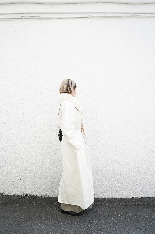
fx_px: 181
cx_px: 78
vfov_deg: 65.5
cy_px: 117
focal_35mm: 28
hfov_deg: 46.3
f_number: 5.6
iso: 640
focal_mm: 28
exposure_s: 1/400
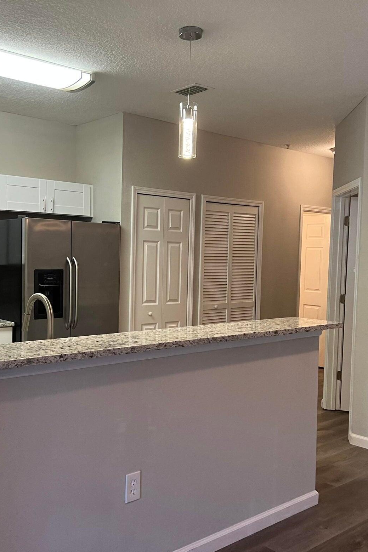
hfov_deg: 35.9
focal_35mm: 37
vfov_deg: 51.9
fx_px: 567
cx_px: 165
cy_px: 283
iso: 100
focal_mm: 5.7
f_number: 1.5
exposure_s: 1/60
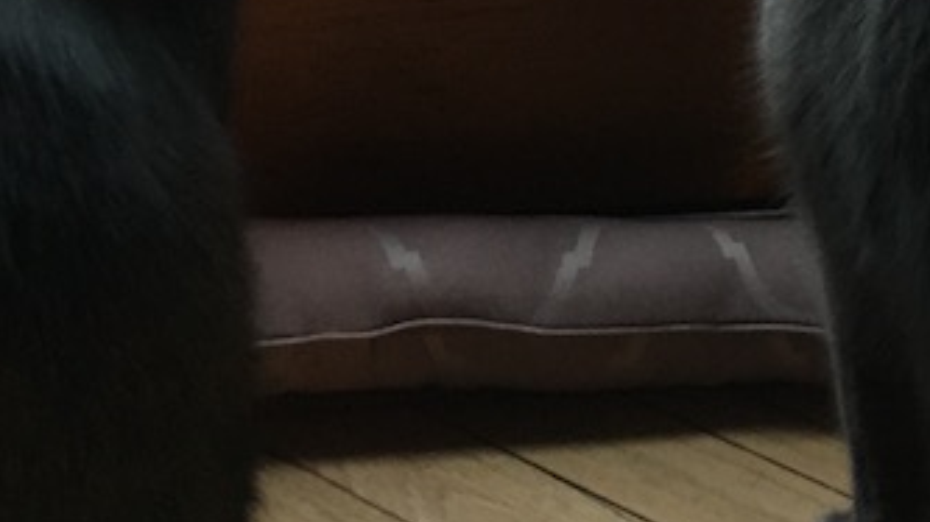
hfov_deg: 27.8
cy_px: -176
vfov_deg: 15.1
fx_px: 1873
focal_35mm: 76
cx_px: 567
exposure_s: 1/24
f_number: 2.2
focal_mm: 4.15
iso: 200
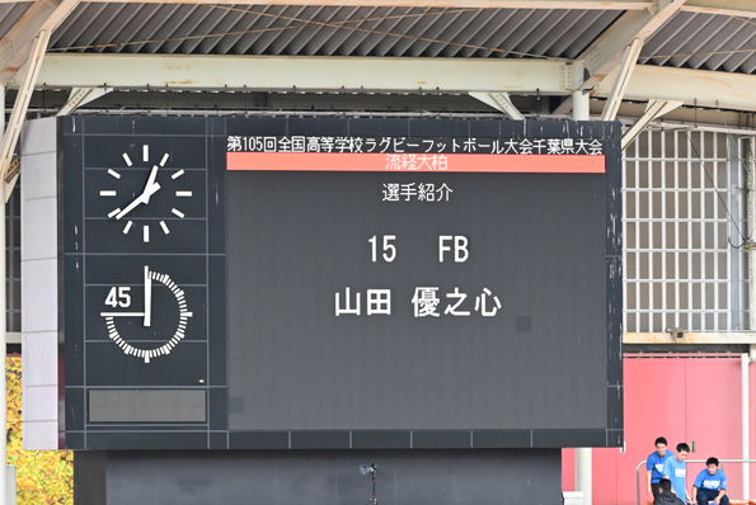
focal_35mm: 390
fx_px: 8198
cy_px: 252
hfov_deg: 5.3
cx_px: 378
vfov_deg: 3.5
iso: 3200
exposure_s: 1/1250
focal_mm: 260
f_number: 5.6
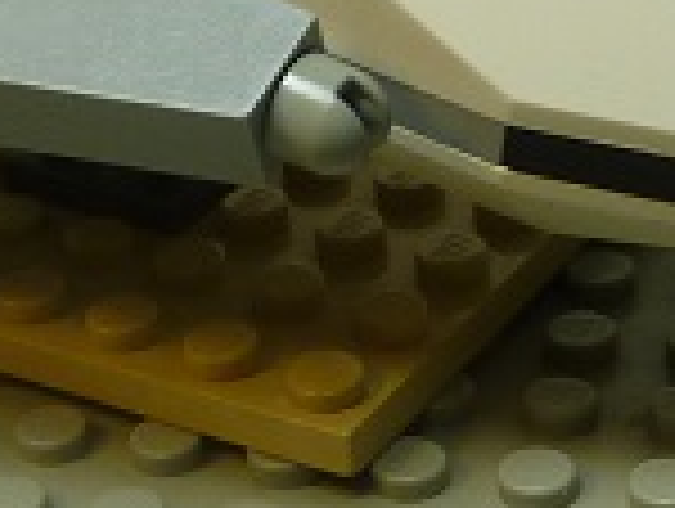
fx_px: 2598
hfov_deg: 14.5
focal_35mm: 133
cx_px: -22
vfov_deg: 11.0
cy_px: -112
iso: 80
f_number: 3.3
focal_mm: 4.1
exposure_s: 1/60
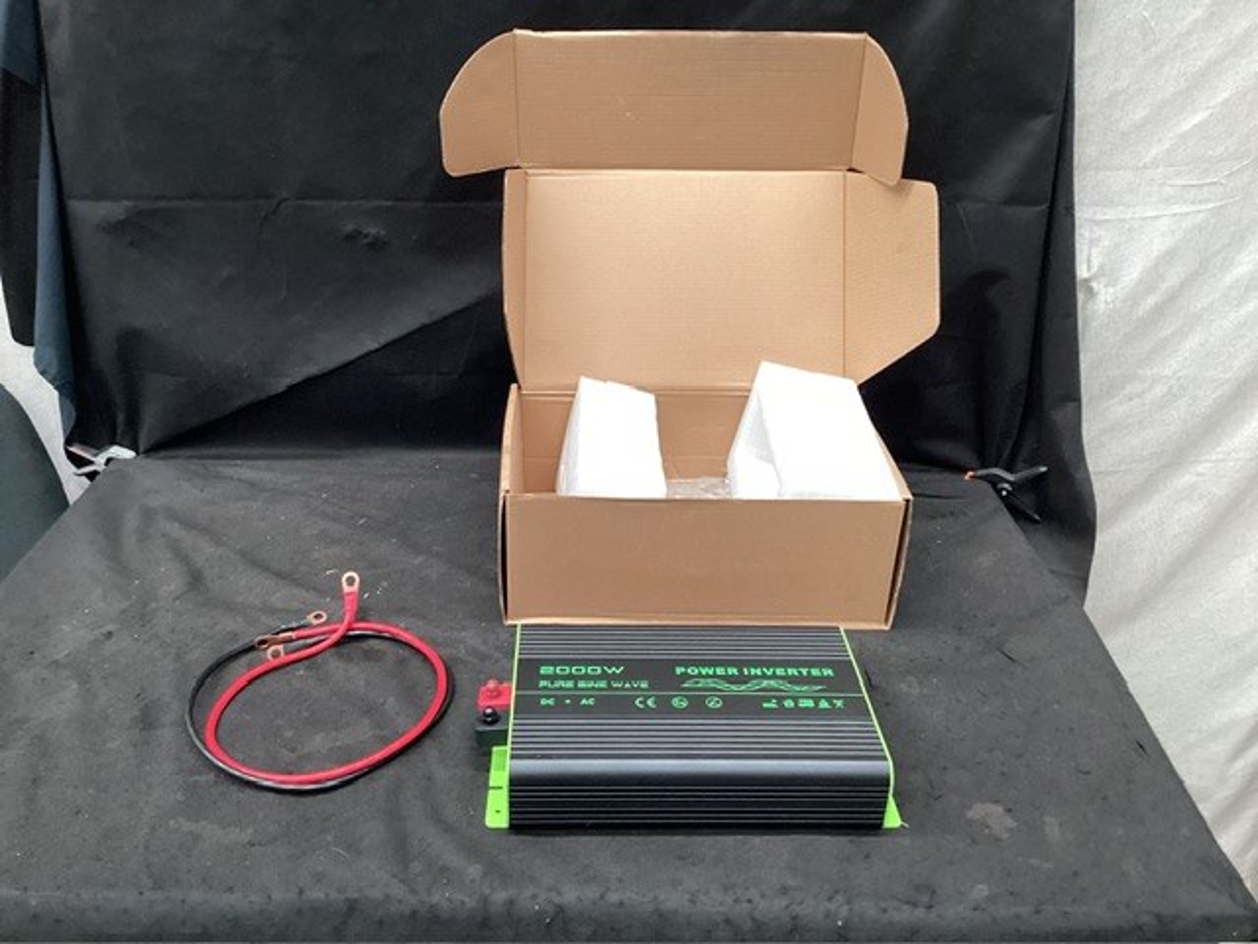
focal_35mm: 31
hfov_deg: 58.4
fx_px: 1127
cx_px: 629
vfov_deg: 45.4
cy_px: 472
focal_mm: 3.3
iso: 250
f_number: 2.4
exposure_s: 1/60
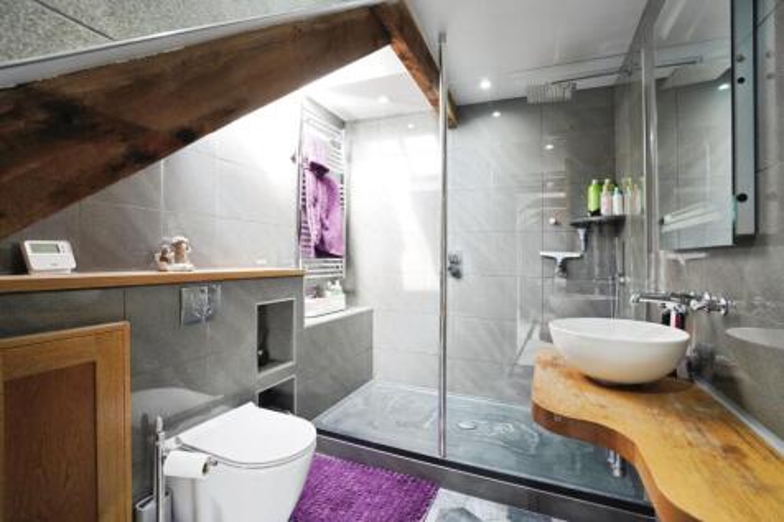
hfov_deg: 96.8
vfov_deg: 73.7
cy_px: 261
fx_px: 348
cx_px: 392
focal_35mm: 16
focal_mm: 16
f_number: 9
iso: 800
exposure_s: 1/6
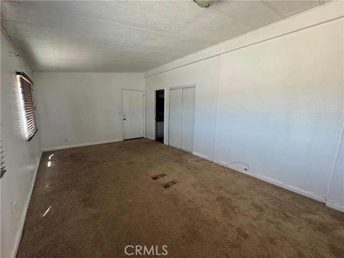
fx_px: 139
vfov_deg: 85.7
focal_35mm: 14
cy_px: 129
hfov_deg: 102.1
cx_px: 172
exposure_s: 1/99
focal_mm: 2.22
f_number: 2.2
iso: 160
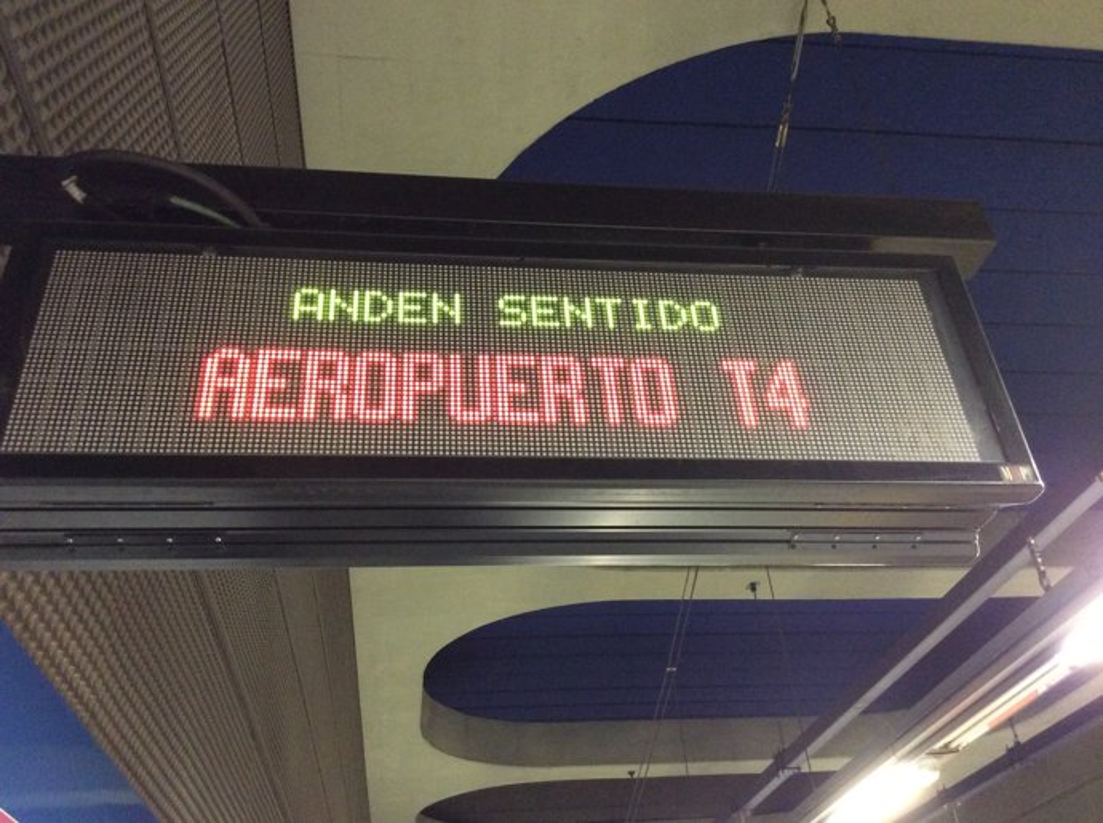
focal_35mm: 33
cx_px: 552
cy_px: 412
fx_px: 1050
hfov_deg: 55.4
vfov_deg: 42.8
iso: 320
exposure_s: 1/15
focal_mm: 3.3
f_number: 2.4
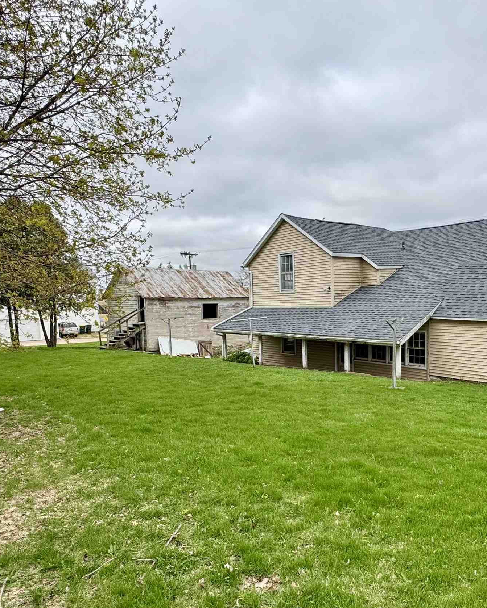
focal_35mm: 25
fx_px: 450
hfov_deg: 56.3
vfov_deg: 67.5
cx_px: 297
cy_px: 364
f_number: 2.2
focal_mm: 2.22
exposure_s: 1/1094
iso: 50
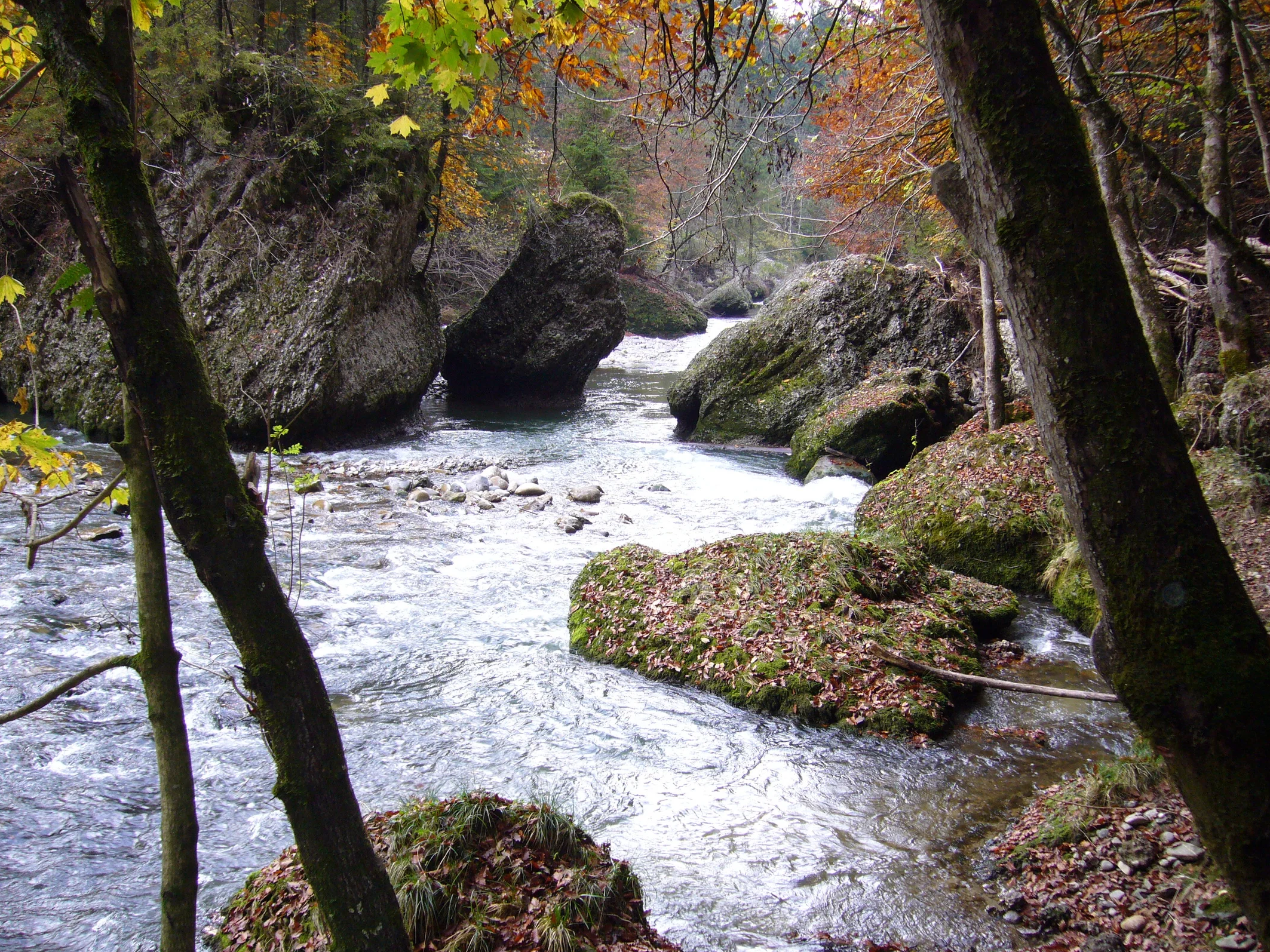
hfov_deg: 51.4
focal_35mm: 36
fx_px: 1321
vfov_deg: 39.6
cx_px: 637
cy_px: 484
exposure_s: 1/60
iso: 100
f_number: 2.8
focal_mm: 5.8
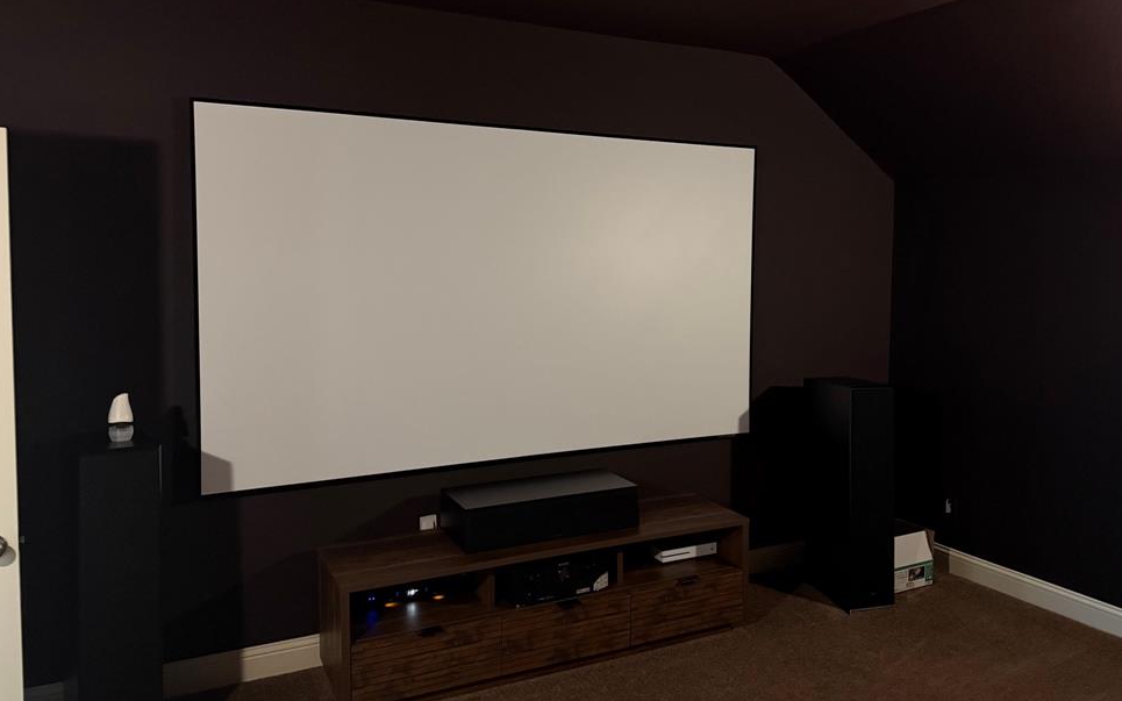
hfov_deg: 68.4
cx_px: 571
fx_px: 826
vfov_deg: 45.9
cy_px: 313
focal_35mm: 27
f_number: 1.78
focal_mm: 6.76
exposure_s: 1/30
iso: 800
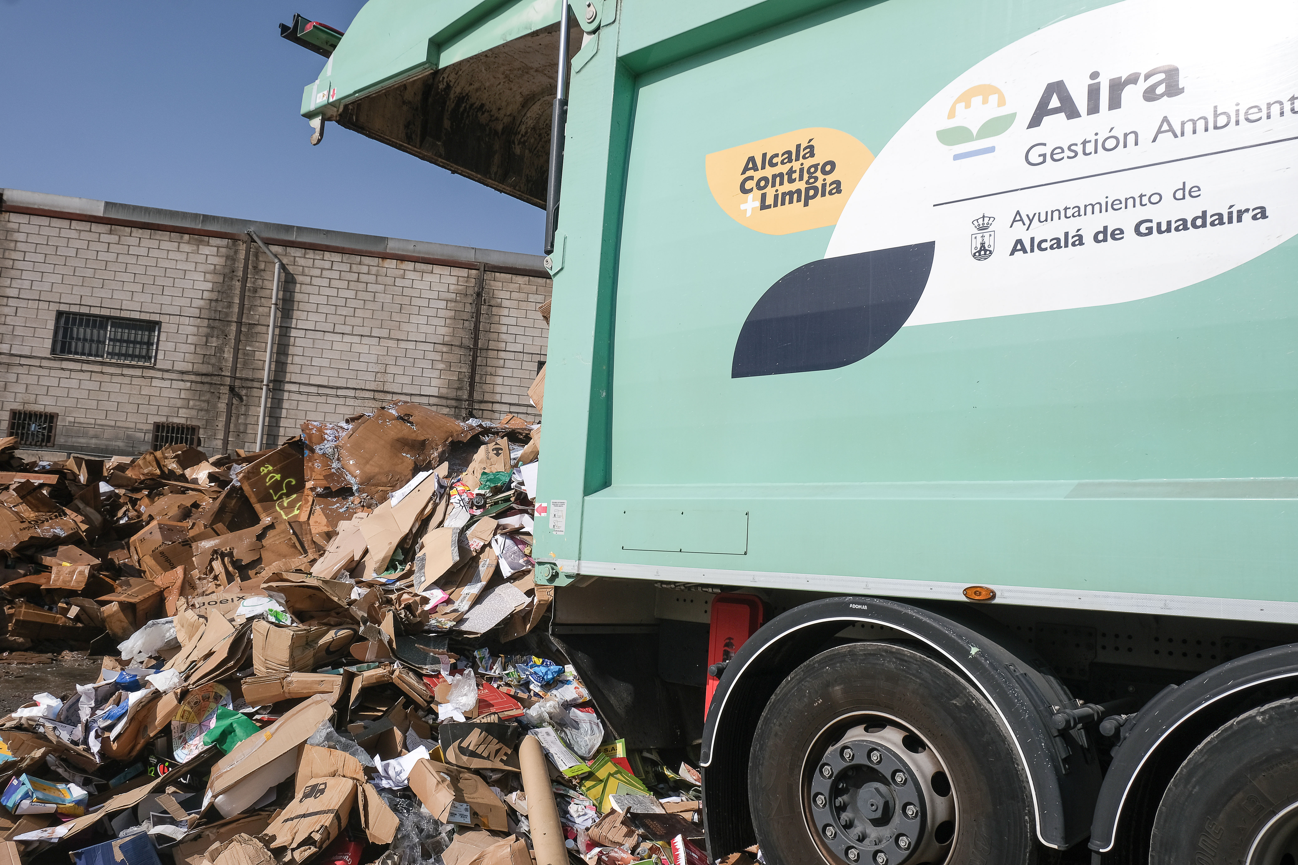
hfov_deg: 67.4
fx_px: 973
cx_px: 649
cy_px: 432
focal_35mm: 27
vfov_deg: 47.9
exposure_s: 1/250
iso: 80
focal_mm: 18
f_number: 10
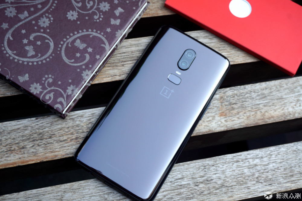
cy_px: 100
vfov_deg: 27.2
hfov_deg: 40.0
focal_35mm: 50
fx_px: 415
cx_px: 151
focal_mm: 33
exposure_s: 1/80
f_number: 5.6
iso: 100
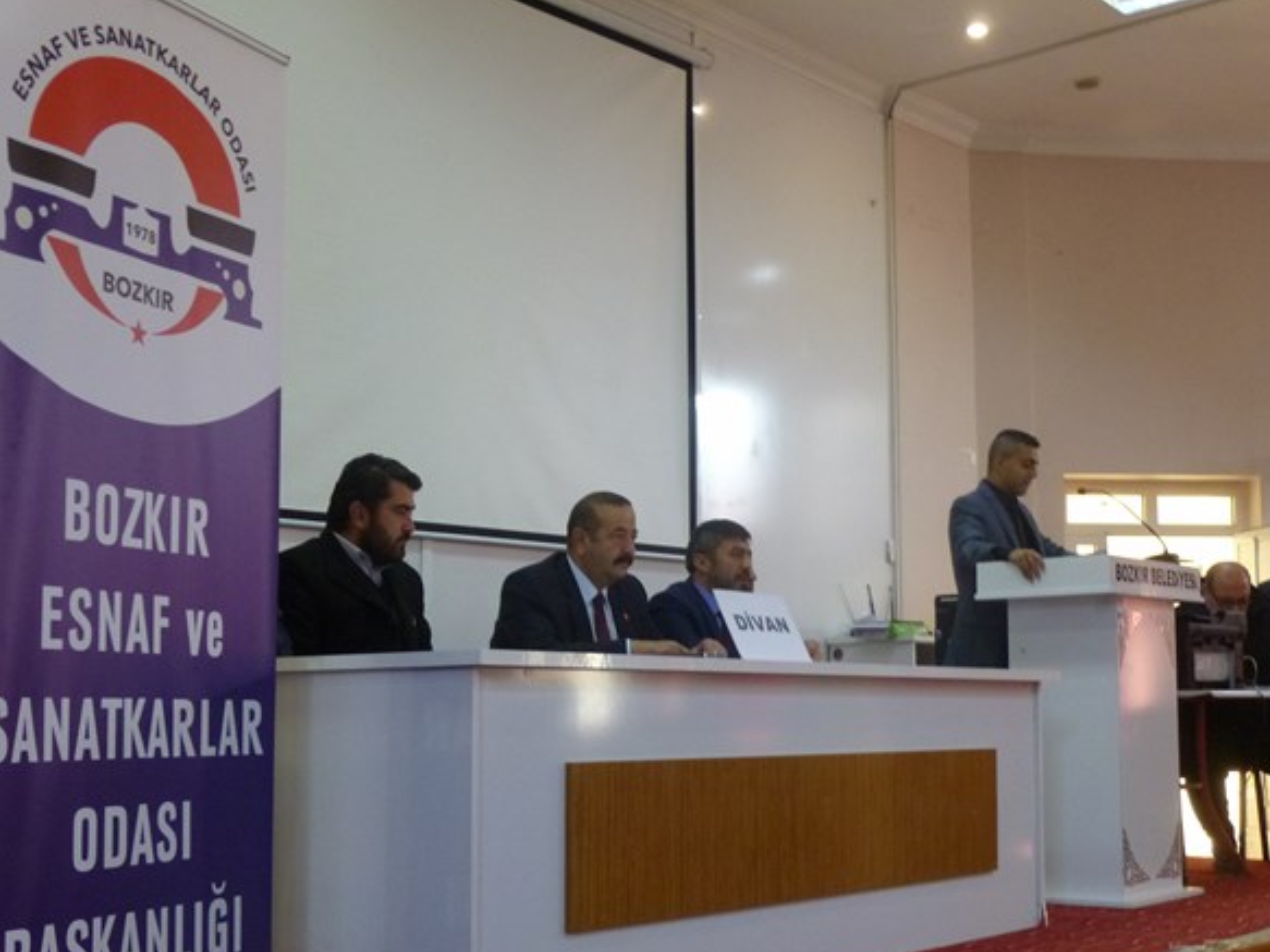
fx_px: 1651
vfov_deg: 32.2
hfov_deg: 42.1
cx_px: 662
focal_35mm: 45
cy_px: 514
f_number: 3.8
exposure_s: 1/25
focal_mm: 7.4
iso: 400
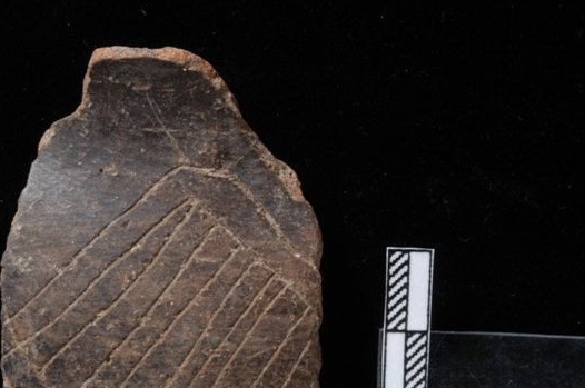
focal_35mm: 137
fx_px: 2223
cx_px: 182
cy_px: 290
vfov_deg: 10.0
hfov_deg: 15.0
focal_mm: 60
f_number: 22
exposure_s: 1/100
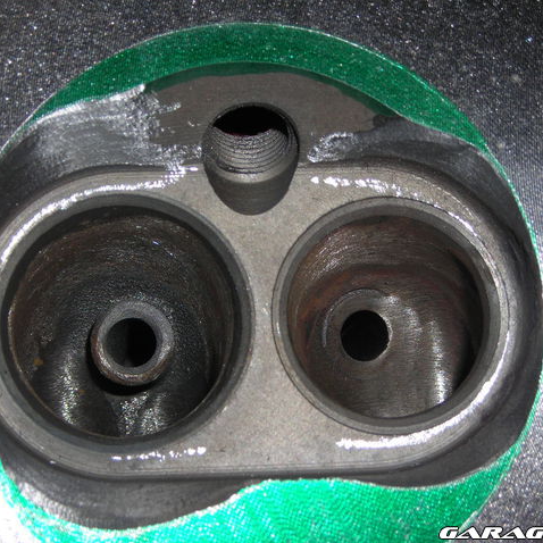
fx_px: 1367
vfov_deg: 22.5
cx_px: 270
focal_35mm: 77
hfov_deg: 22.5
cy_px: 272
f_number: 7.7
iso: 50
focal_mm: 10.8
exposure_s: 1/60.1
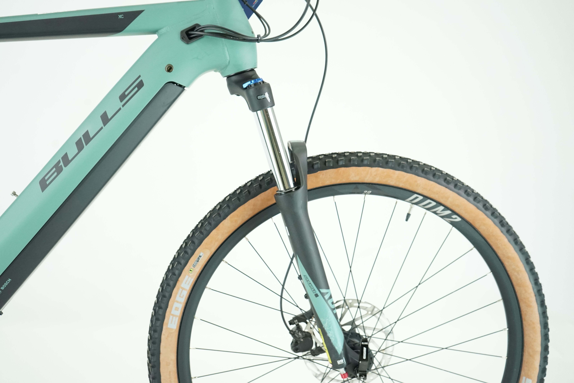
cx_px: 287
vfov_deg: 35.9
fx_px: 590
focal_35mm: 37
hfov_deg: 51.9
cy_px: 192
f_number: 5
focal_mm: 37
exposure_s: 1/200
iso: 2500
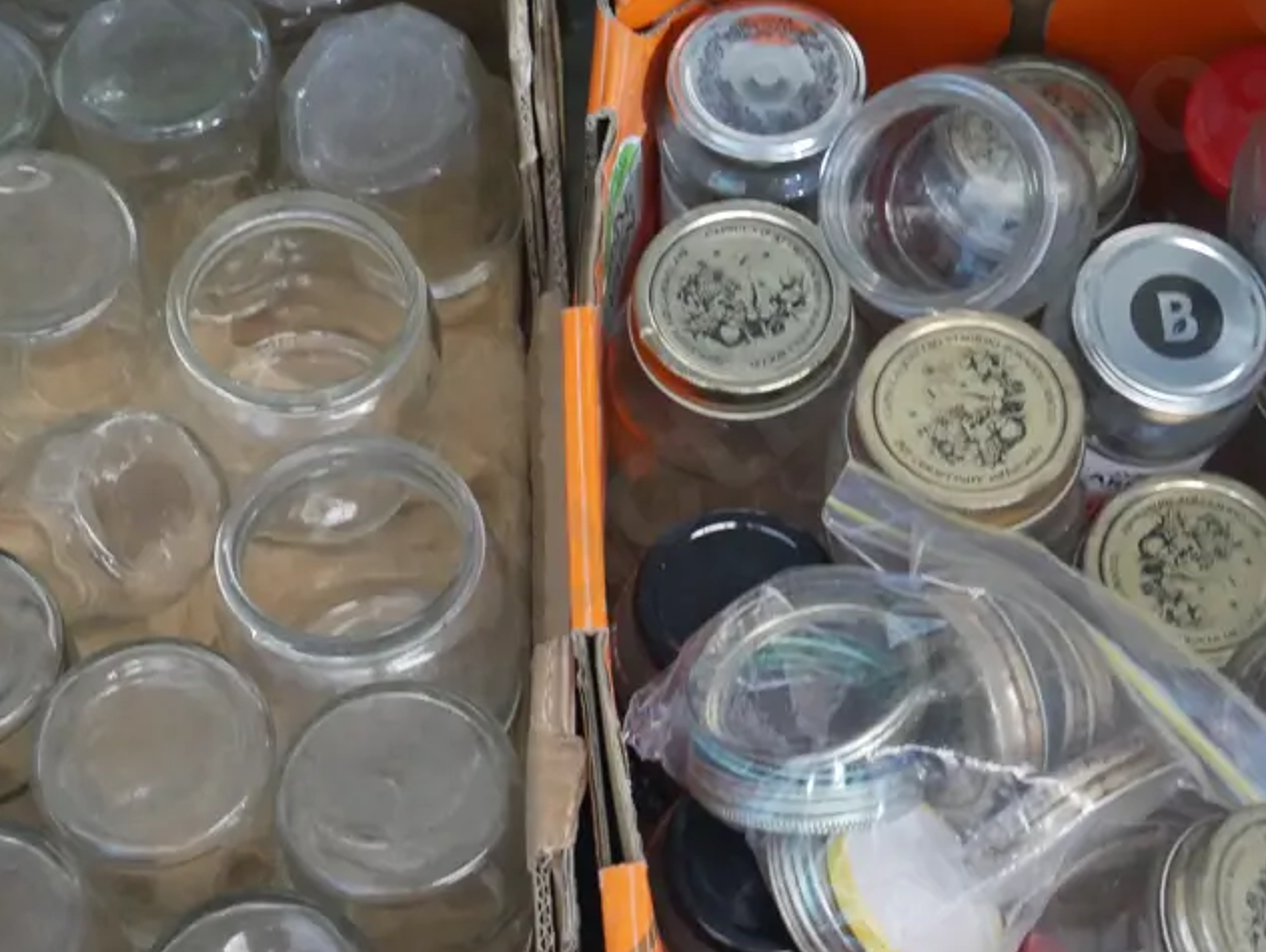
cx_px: 585
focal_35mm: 81
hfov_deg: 24.1
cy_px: 548
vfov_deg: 18.2
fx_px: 2965
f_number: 5.3
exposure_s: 1/15
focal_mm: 25
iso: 3200
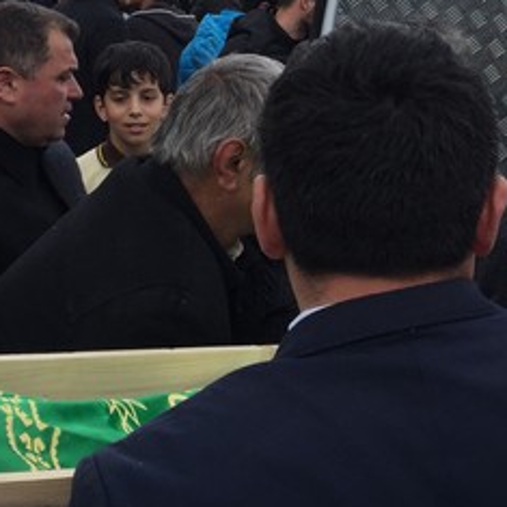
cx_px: 505
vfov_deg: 23.4
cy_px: 123
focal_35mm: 73
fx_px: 1210
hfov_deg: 22.8
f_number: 2.2
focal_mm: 4.15
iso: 32
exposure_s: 1/989
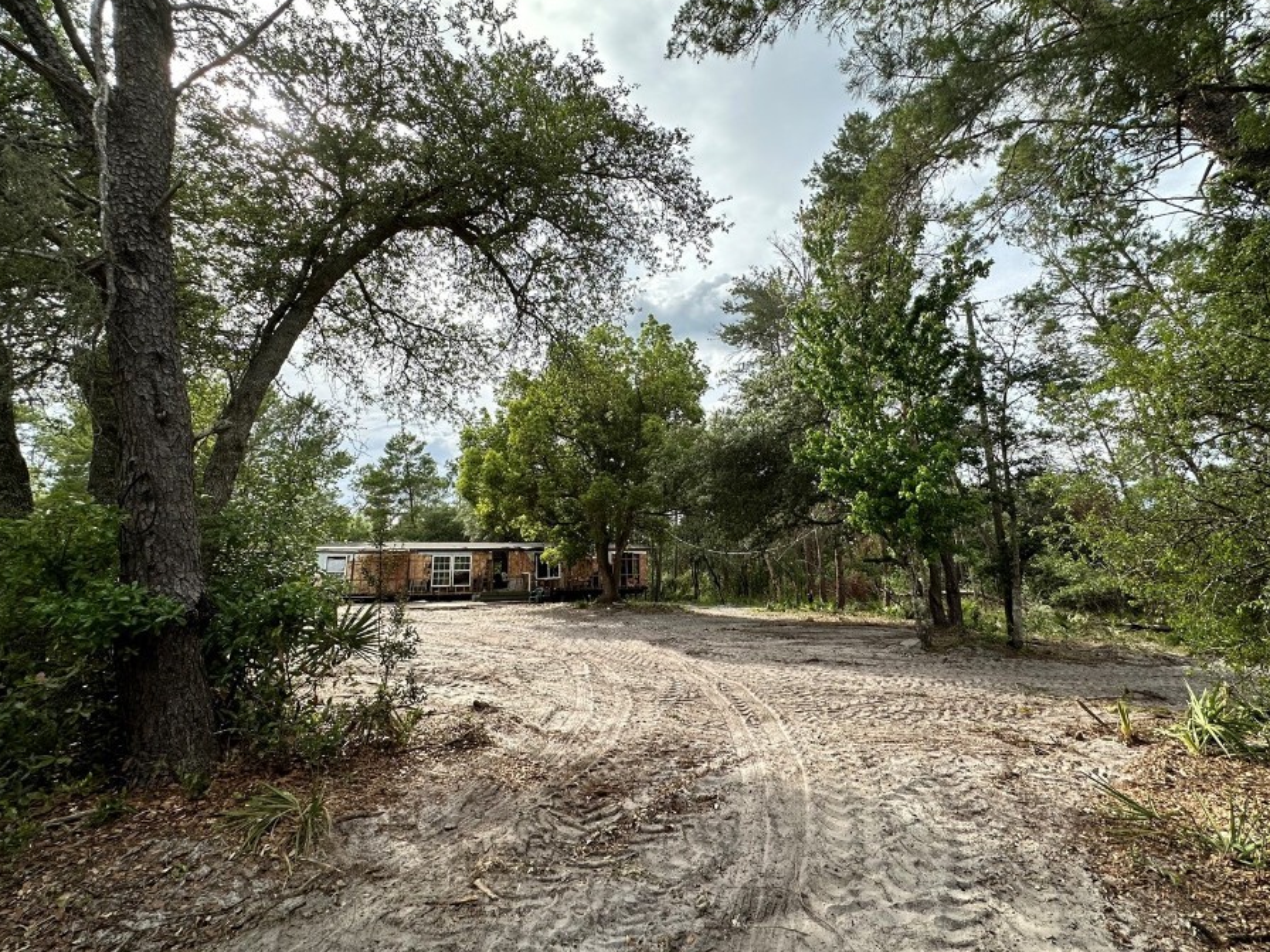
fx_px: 587
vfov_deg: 78.1
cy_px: 455
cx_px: 658
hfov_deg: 94.5
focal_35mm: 16
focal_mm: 2.22
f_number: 2.2
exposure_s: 1/1350
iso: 40
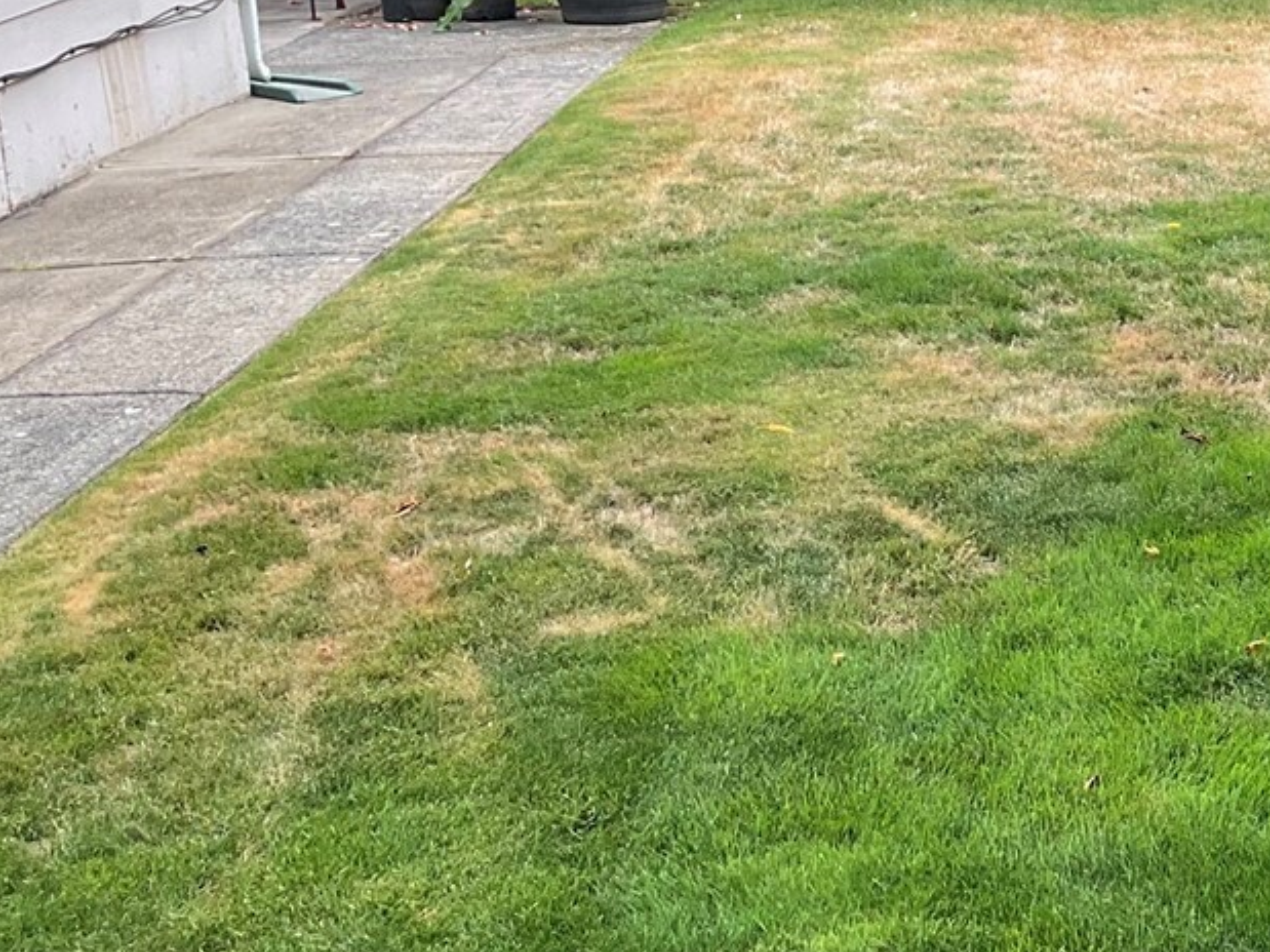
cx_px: 1399
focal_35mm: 75
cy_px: 193
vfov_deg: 19.4
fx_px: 2751
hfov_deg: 24.3
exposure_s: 1/221
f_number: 1.8
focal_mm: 3
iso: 16
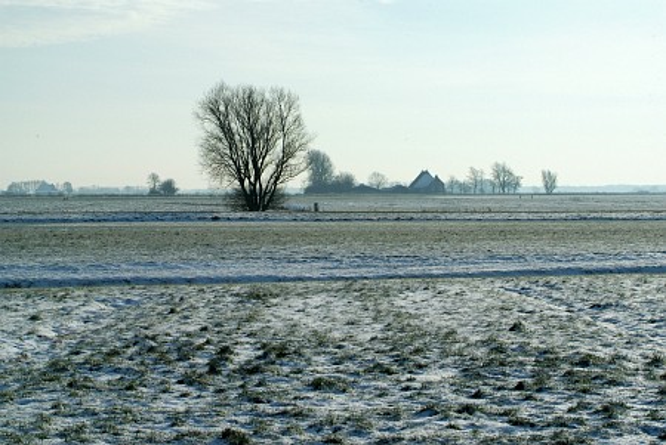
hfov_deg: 21.9
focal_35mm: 93
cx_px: 333
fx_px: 1722
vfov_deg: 14.7
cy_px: 222
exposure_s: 1/500
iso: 400
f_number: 13
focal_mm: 62
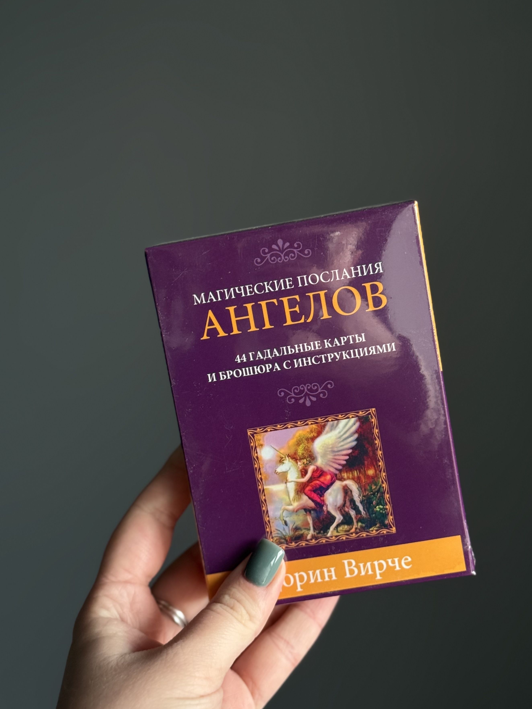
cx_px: 278
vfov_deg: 34.9
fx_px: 1127
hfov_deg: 26.6
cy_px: 365
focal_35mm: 55
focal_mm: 6.76
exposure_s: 1/60
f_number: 1.78
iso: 160
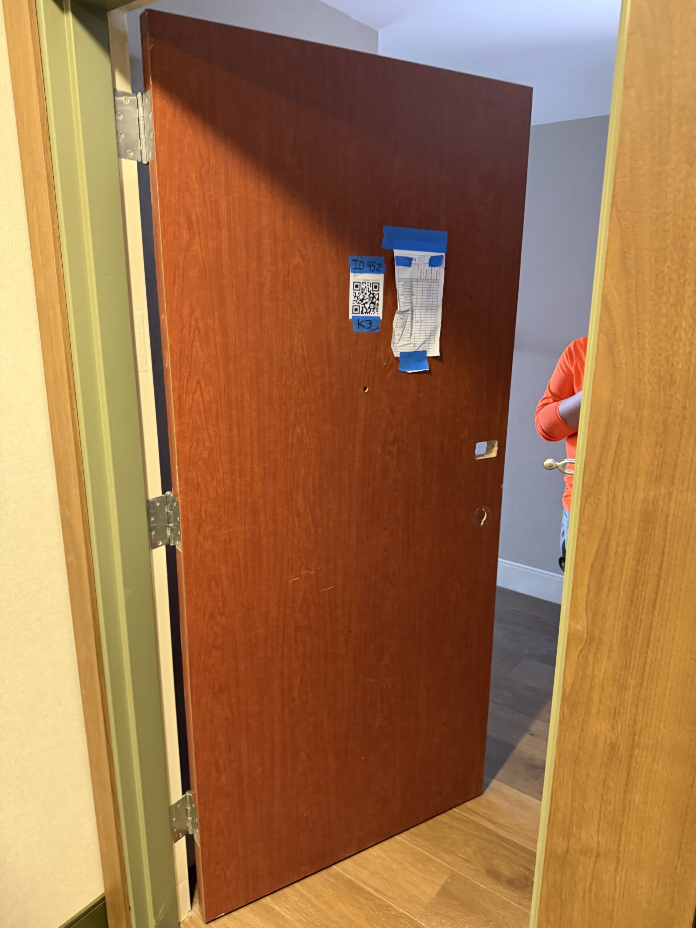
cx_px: 348
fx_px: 643
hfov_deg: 56.8
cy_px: 464
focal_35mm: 24
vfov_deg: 71.6
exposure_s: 1/40
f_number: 1.78
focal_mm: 6.76
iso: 640
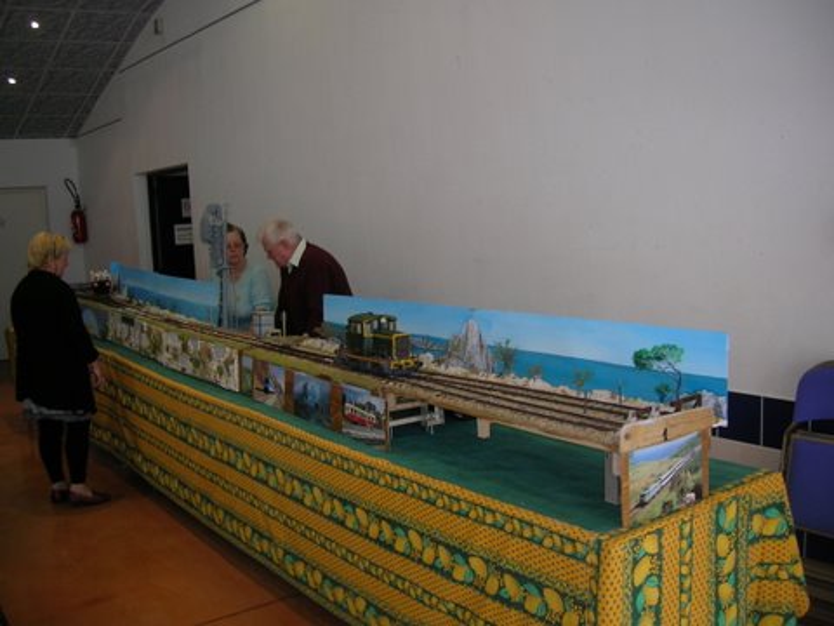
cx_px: 417
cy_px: 313
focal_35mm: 34
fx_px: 819
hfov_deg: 54.0
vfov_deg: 41.8
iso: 50
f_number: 2.9
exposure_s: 1/47.8
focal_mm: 5.7
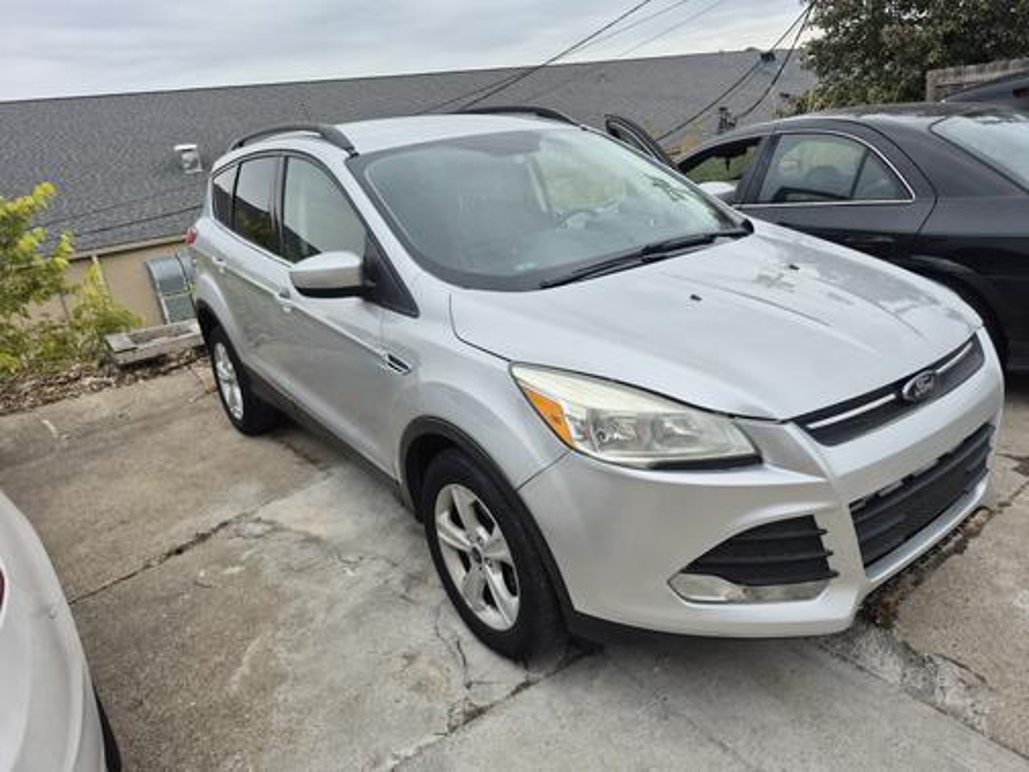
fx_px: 684
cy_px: 386
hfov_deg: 73.9
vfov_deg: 58.9
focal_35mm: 23
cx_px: 514
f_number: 1.8
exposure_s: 1/197
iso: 25
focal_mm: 5.4
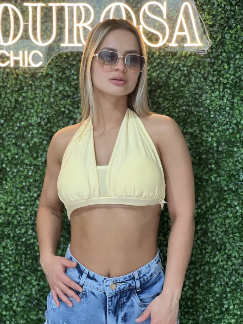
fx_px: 721
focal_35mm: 77
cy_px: 162
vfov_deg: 25.3
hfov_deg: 19.1
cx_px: 122
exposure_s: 1/120
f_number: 2.8
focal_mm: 9
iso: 125
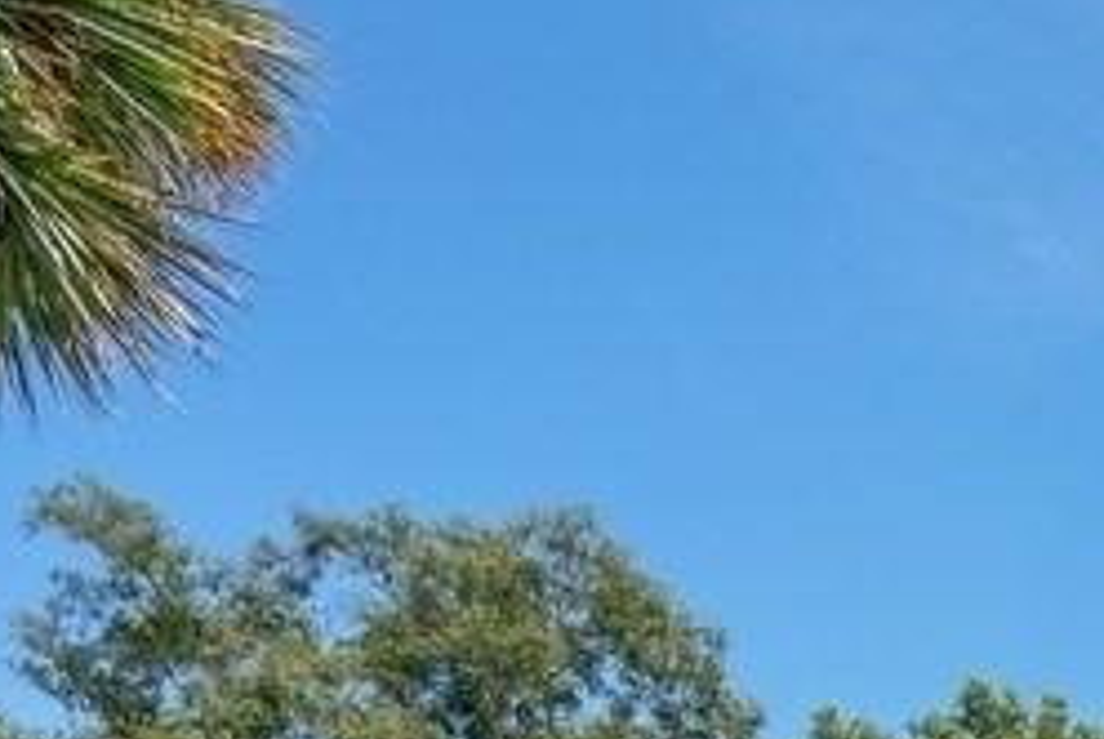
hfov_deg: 27.4
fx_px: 1781
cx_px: 1511
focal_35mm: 58
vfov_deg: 19.6
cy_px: 1180
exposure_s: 1/500
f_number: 8
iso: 200
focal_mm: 16
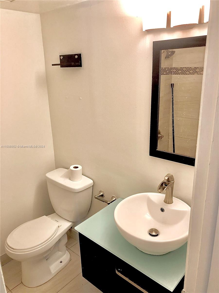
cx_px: 110
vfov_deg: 63.4
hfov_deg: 49.7
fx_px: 236
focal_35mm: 28
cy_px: 146
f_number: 1.8
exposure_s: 1/15
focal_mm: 4
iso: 40
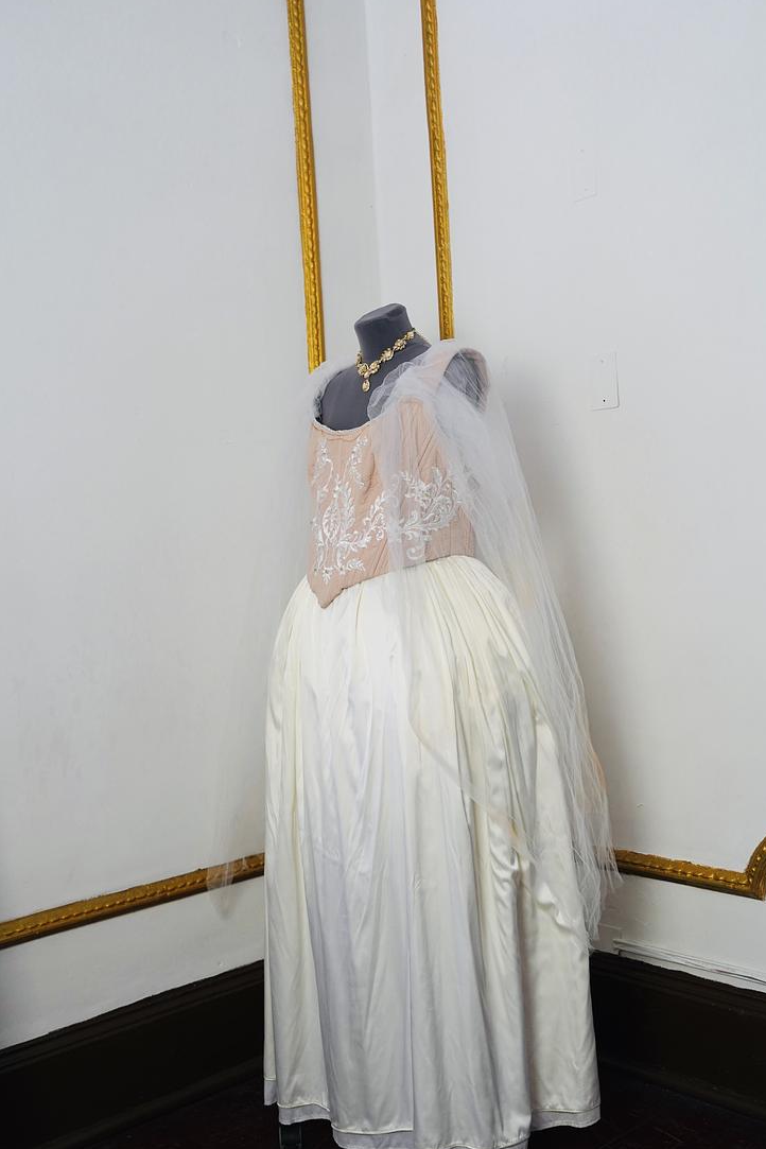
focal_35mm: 41
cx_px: 372
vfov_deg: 47.4
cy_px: 625
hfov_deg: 32.6
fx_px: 1308
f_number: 5
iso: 1000
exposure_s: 1/160
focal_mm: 37
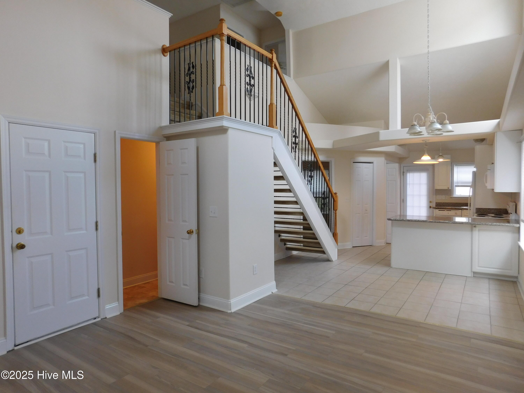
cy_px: 196
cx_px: 262
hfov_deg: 73.9
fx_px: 348
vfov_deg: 58.9
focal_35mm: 23
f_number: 3
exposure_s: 1/40
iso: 125
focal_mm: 4
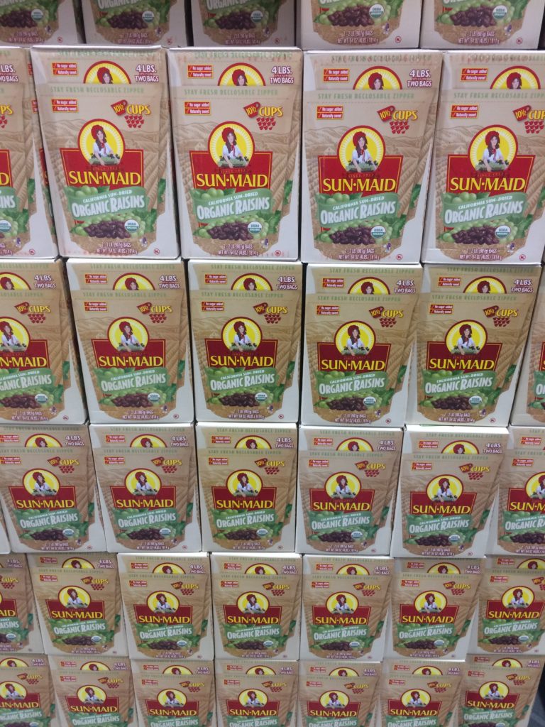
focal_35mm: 29
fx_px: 609
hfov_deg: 48.2
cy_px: 364
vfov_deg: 61.7
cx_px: 272
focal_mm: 4.15
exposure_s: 1/30
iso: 100
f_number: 2.2
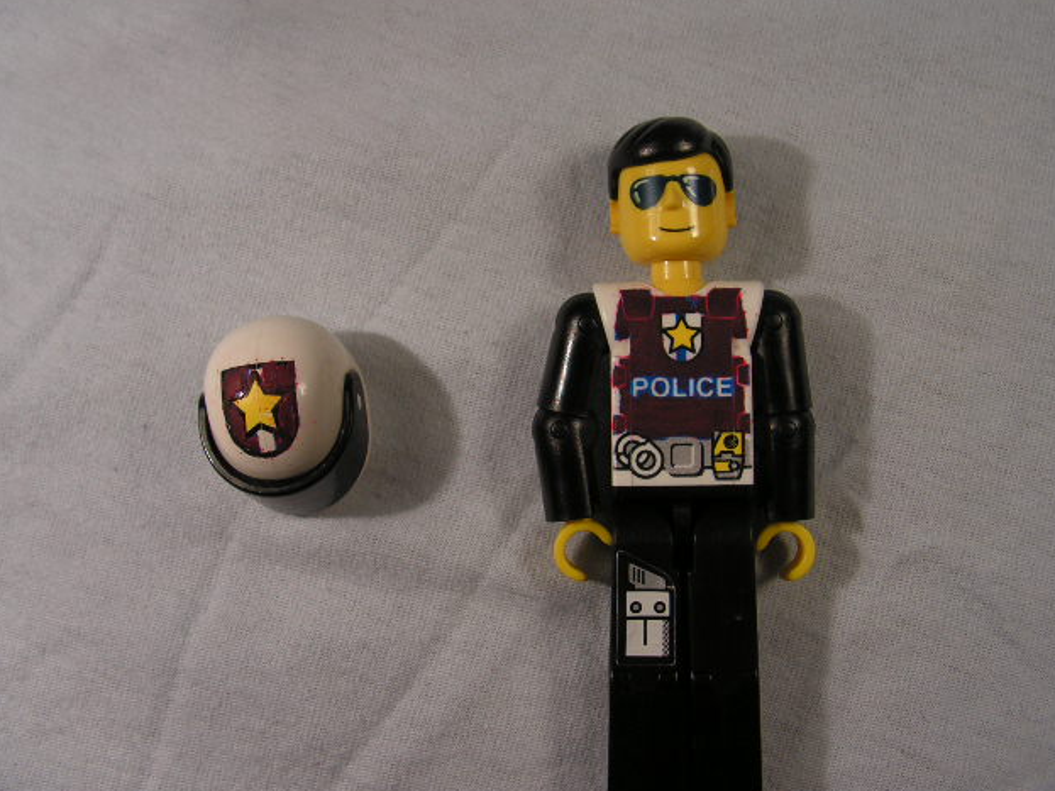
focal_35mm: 37
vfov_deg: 38.7
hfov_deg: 50.1
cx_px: 533
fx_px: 1127
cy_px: 396
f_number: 3.2
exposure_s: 1/80
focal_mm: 6
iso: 64
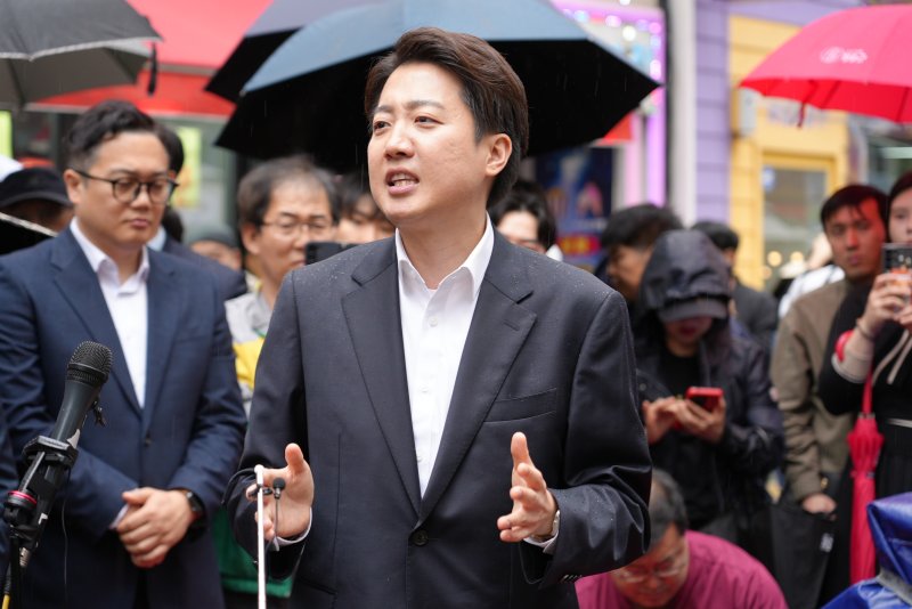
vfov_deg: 17.1
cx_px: 456
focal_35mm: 80
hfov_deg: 25.4
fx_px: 2027
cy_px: 304
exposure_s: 1/160
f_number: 4
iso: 320
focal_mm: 80
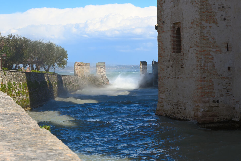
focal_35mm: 75
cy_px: 80
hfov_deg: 27.0
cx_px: 120
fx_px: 502
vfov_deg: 18.2
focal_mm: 50
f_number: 6.3
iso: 100
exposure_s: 1/500
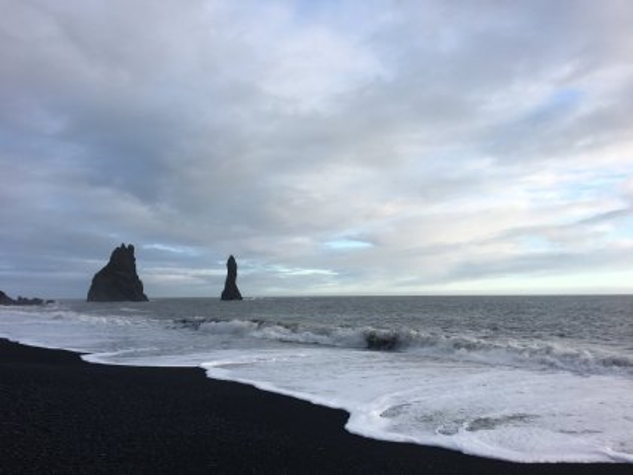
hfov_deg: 61.7
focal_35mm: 29
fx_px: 530
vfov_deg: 48.2
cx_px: 316
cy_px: 238
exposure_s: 1/469
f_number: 2.2
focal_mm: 4.15
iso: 25
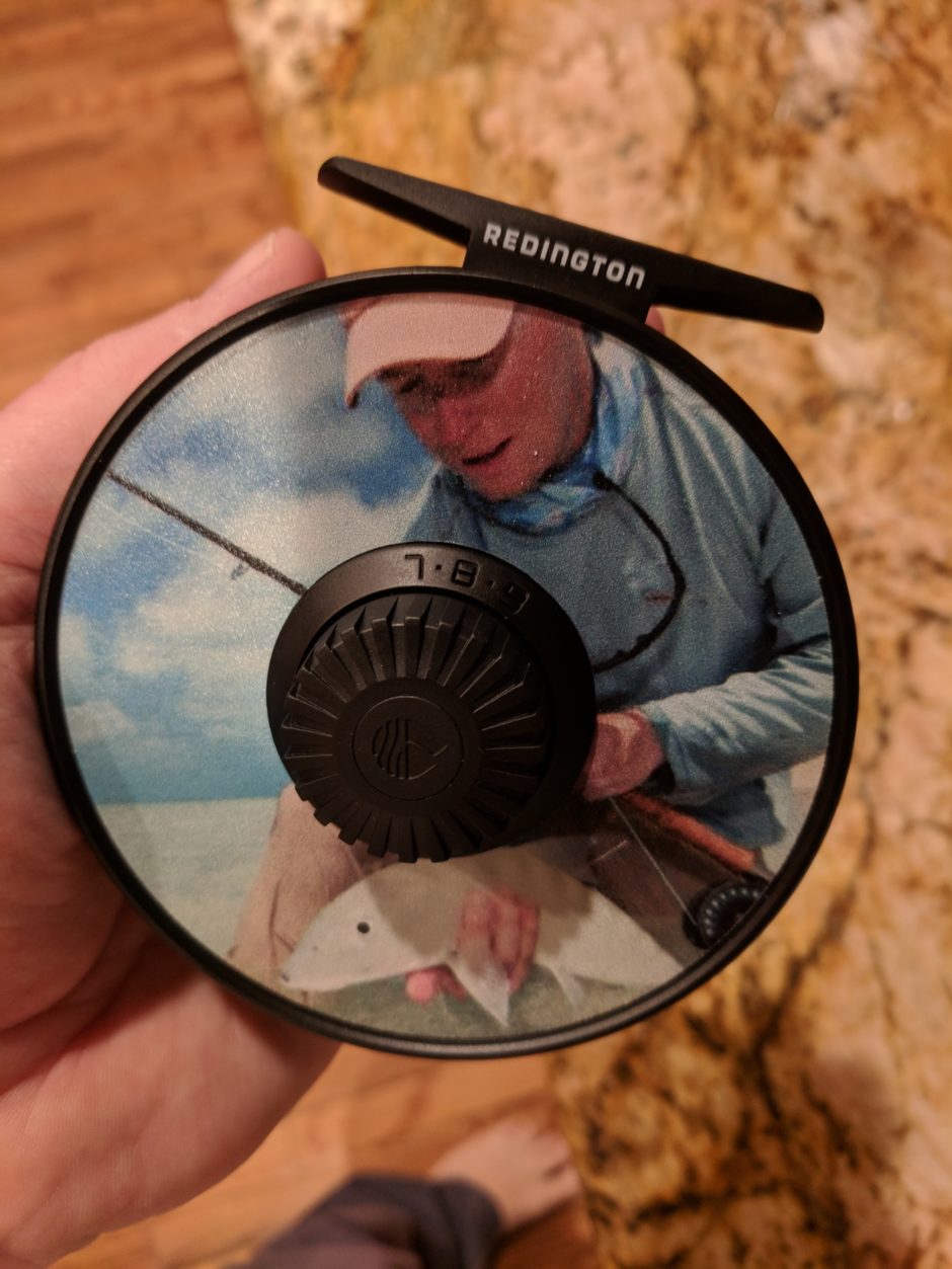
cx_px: 476
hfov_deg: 53.1
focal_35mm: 26
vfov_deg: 67.3
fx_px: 953
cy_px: 634
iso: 378
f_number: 2
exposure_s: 1/40
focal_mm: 4.67
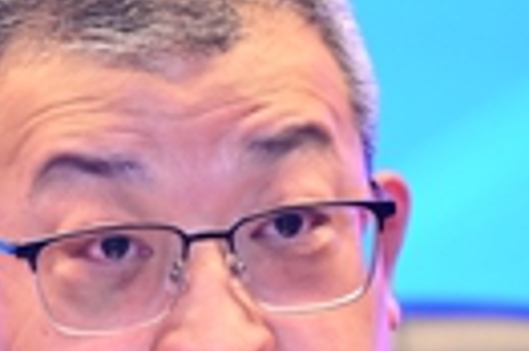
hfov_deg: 2.3
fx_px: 13458
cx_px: 186
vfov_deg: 1.5
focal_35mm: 917
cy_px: 464
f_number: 2.8
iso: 500
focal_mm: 200
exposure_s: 1/125
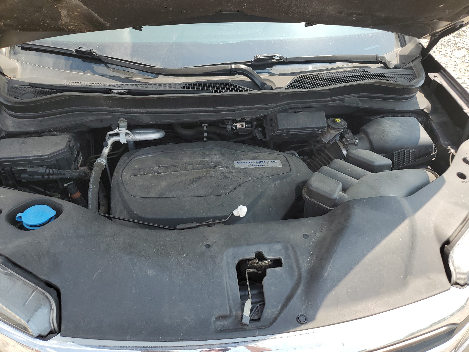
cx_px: 234
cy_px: 176
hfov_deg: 67.3
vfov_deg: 53.1
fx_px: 352
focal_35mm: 26
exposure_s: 1/1111
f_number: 1.5
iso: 50
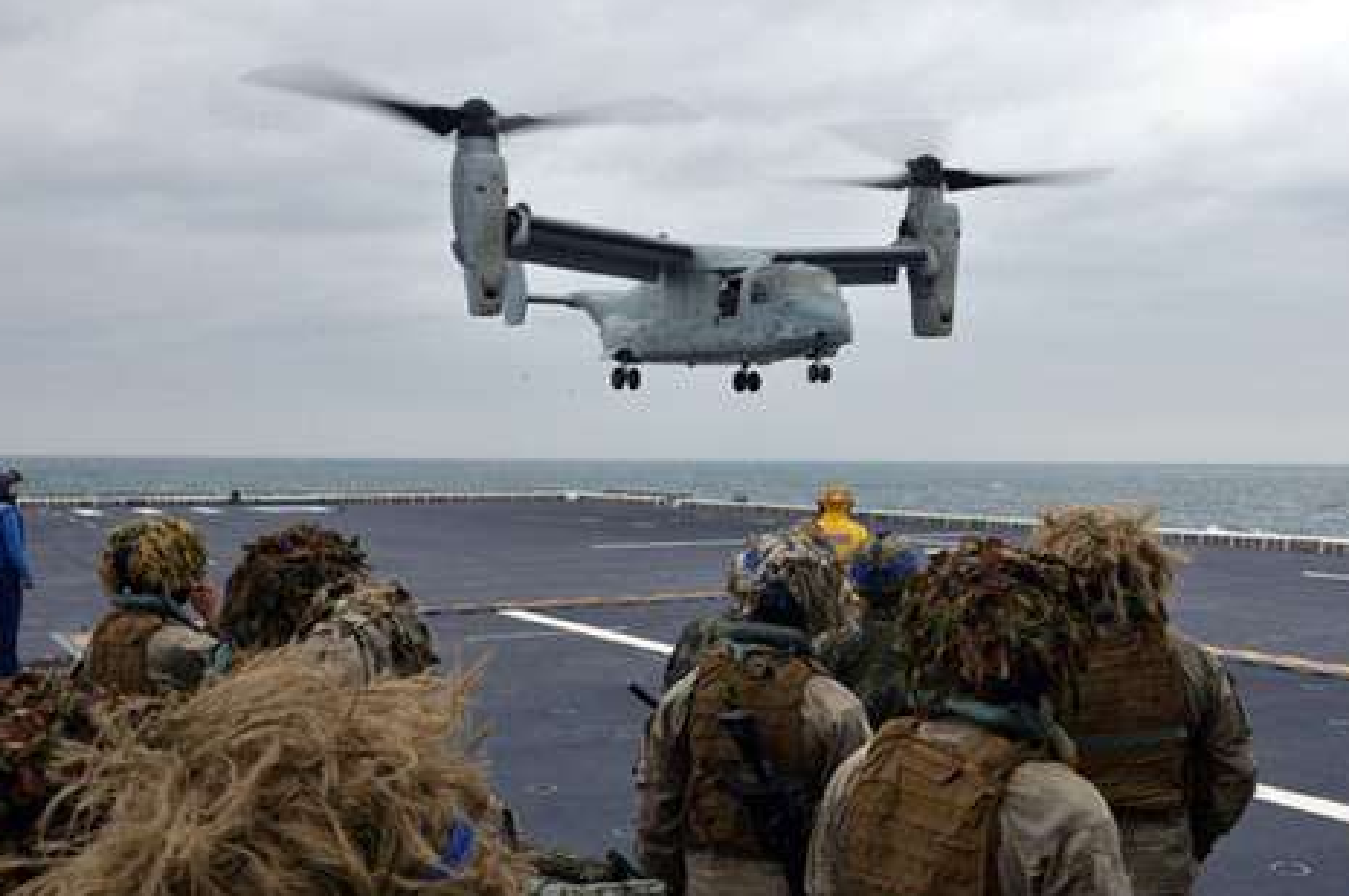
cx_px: 824
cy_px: 526
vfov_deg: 33.3
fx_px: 1497
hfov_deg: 48.1
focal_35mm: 40
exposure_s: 1/60
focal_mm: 31
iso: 400
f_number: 18
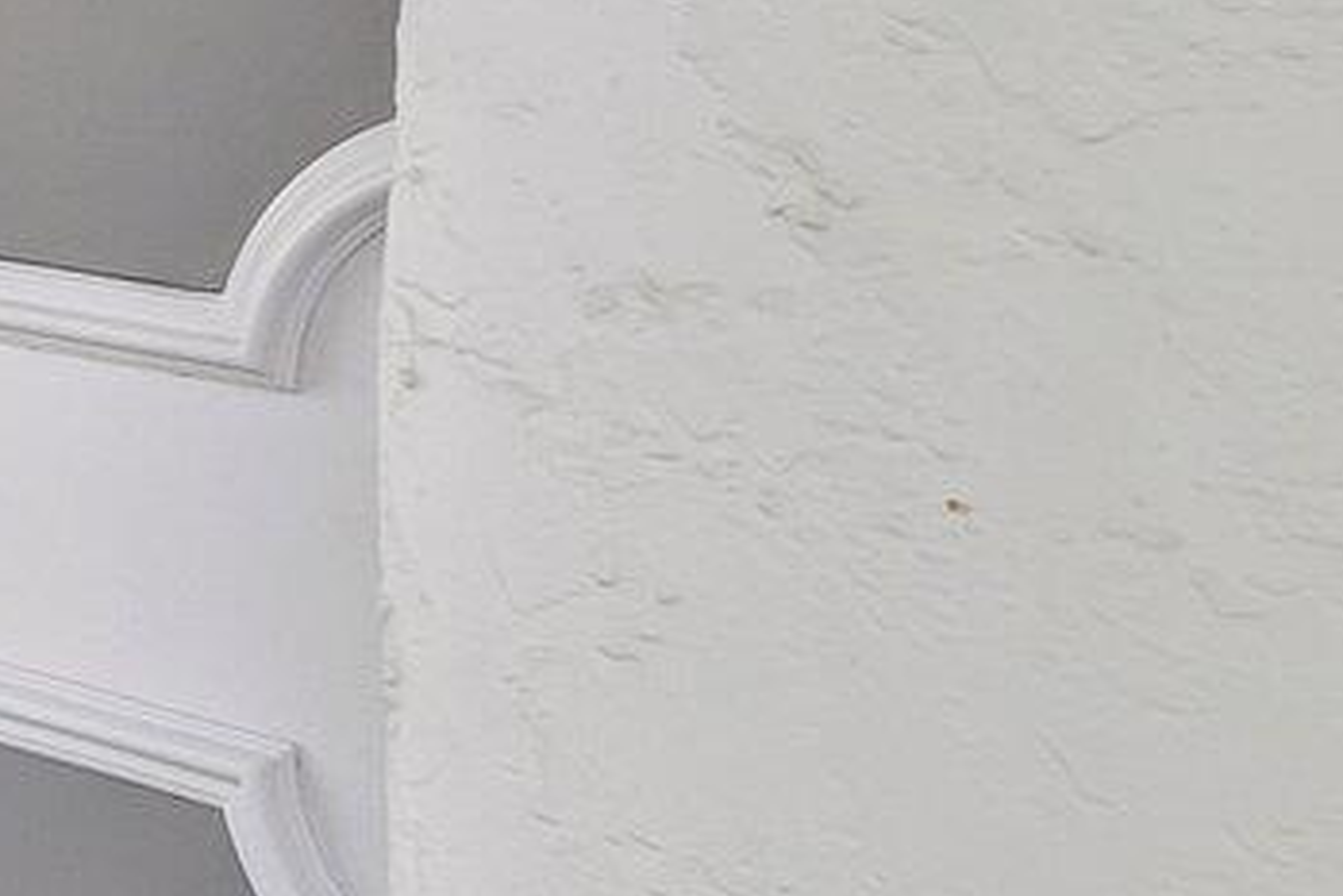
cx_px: -1520
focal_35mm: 88
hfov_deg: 16.2
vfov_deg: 14.7
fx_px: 3284
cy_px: -344
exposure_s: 1/1600
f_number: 8
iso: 1000
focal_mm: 10
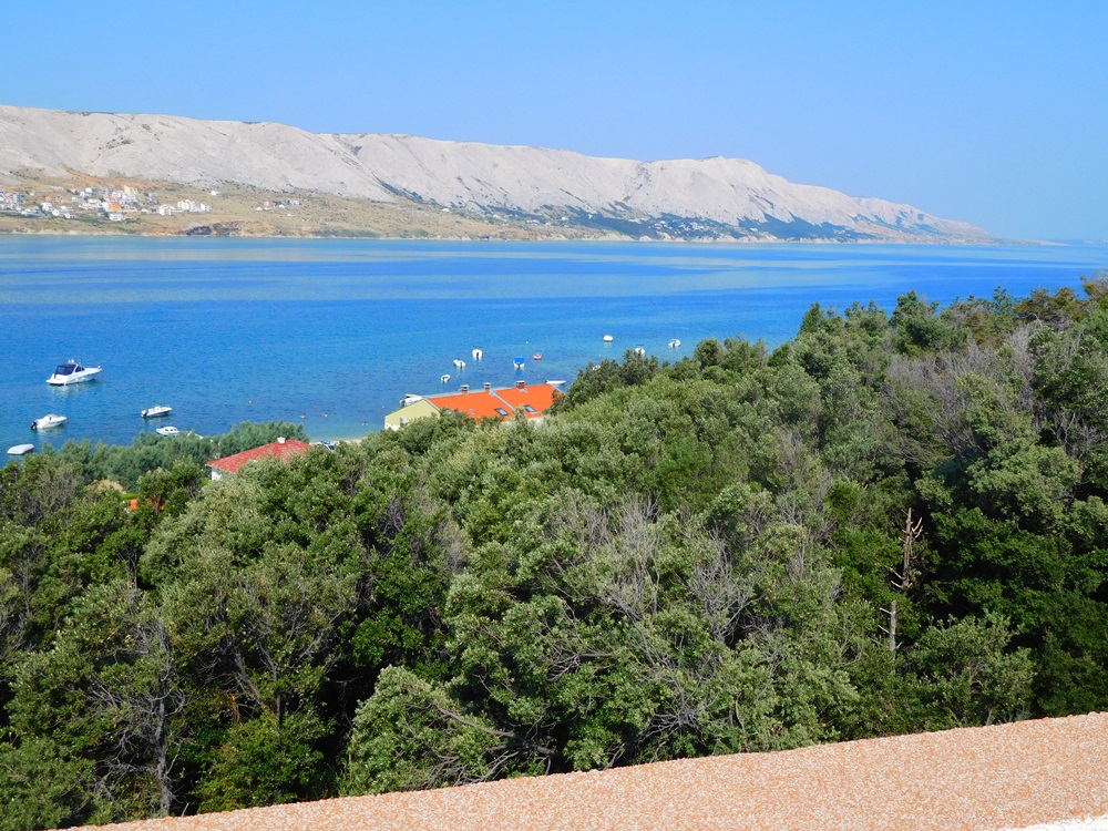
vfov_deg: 40.7
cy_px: 416
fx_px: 1120
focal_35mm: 35
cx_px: 554
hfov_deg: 52.6
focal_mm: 6.2
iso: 125
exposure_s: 1/1250
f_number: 3.8
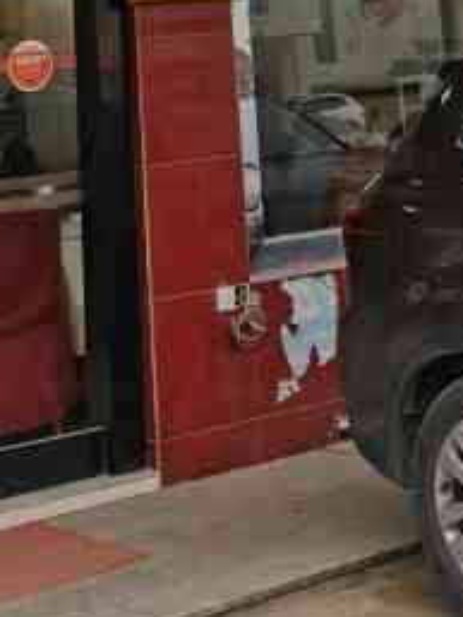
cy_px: -438
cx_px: 341
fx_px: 1746
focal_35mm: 98
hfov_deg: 15.0
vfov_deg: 17.0
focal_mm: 5.58
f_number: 1.8
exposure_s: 1/286
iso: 50
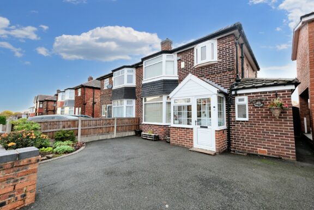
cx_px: 157
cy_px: 105
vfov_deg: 77.3
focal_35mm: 15
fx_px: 131
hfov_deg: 100.4
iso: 200
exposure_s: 1/60
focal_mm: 10
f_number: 4
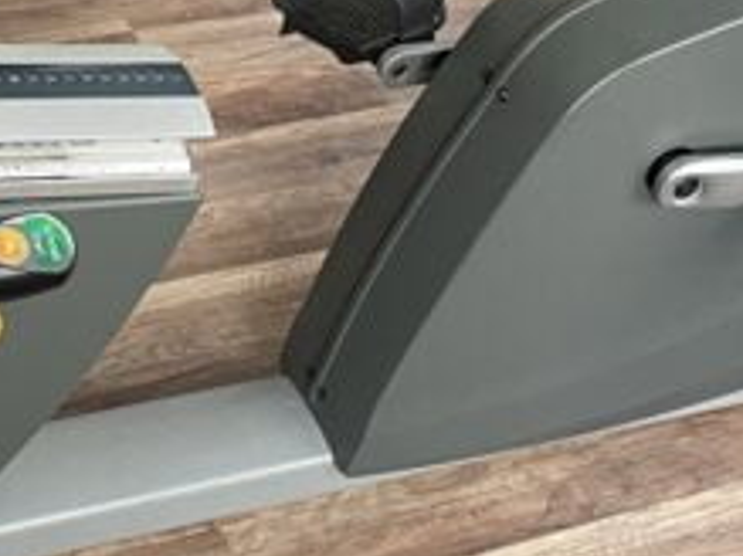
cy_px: 17
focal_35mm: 95
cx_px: 159
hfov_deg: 20.5
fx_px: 2038
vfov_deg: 15.3
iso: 200
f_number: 1.6
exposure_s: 1/50
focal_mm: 4.2
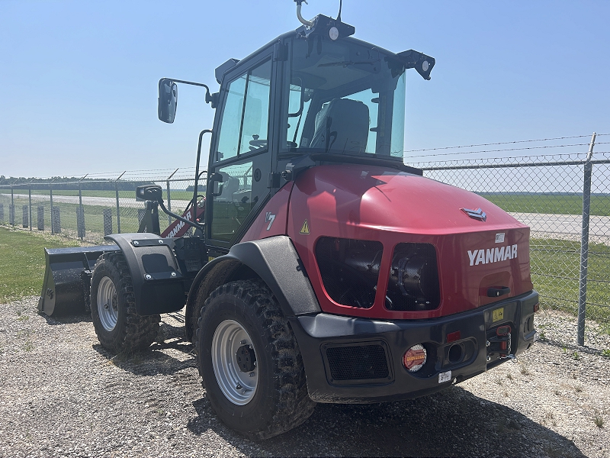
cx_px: 305
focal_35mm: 26
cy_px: 229
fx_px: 458
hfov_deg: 67.3
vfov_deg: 53.1
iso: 50
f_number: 1.5
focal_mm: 5.7
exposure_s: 1/4274
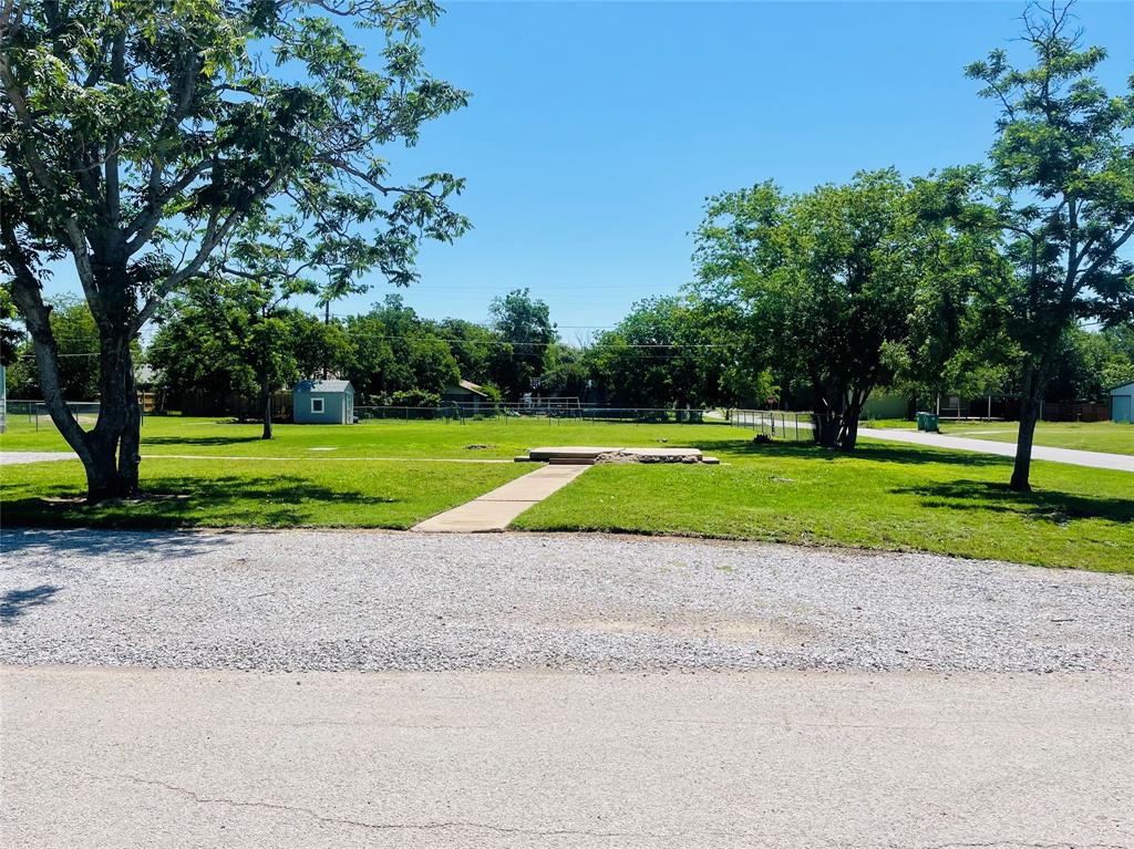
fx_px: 851
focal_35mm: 26
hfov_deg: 67.3
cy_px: 424
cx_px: 567
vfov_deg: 53.0
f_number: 1.6
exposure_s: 1/4651
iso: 32
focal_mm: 4.2
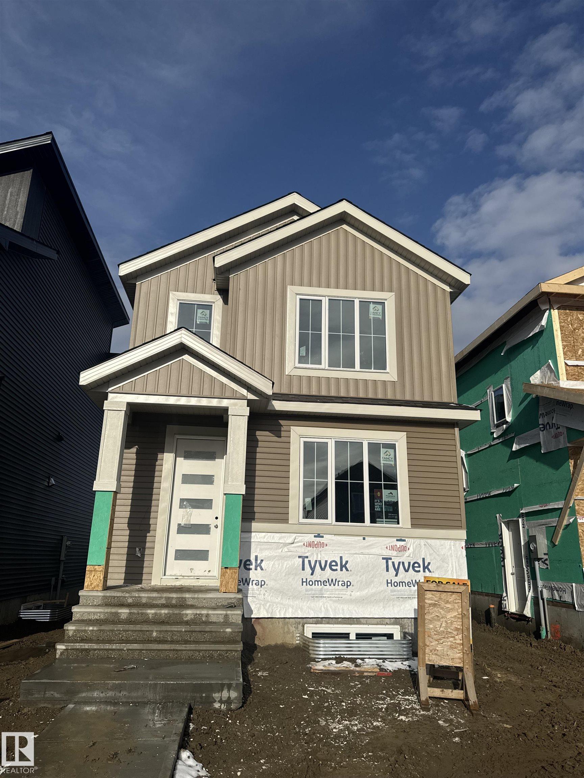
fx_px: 540
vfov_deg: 71.6
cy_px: 389
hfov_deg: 56.8
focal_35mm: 24
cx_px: 292
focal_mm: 6.76
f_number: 1.78
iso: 80
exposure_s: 1/12346
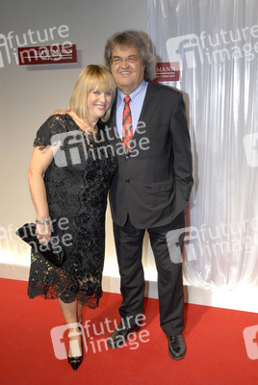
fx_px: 386
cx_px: 129
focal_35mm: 36
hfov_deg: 37.0
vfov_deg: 53.1
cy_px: 192
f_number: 6.3
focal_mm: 24
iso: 640
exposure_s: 1/160
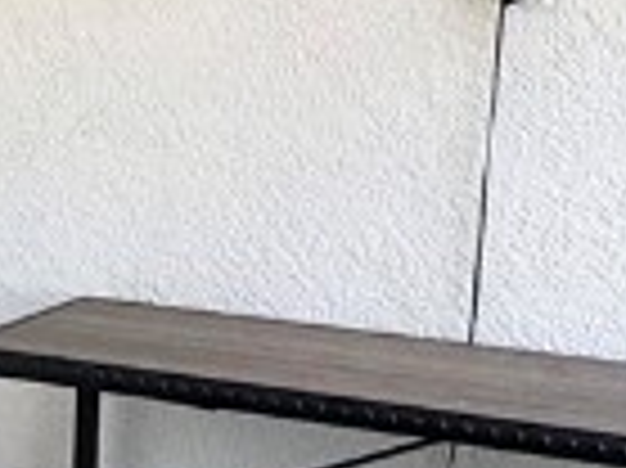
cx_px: -108
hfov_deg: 18.2
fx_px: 1861
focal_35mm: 103
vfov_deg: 14.3
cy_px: 104
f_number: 2.2
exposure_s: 1/120
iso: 64
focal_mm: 2.22
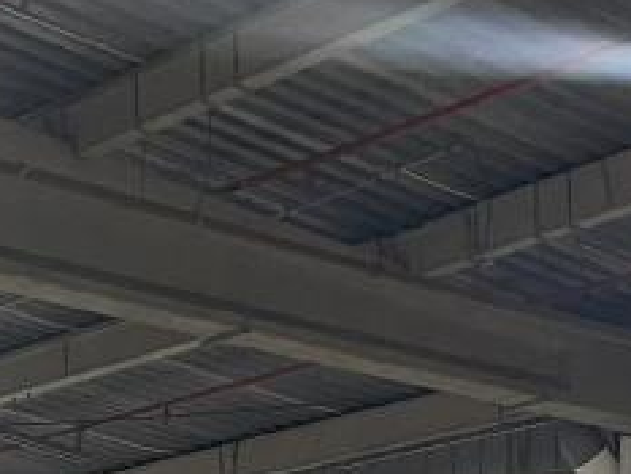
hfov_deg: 12.9
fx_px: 2608
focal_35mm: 143
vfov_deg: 9.3
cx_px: -374
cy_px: 1113
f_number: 1.6
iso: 125
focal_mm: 4.2
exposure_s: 1/50
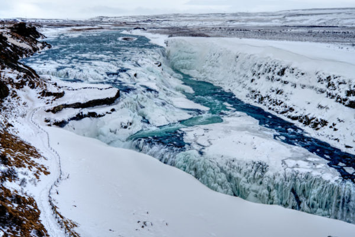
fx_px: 365
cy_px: 118
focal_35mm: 37
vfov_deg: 35.9
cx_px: 178
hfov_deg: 51.9
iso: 200
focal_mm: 24.9
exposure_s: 1/250
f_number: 8
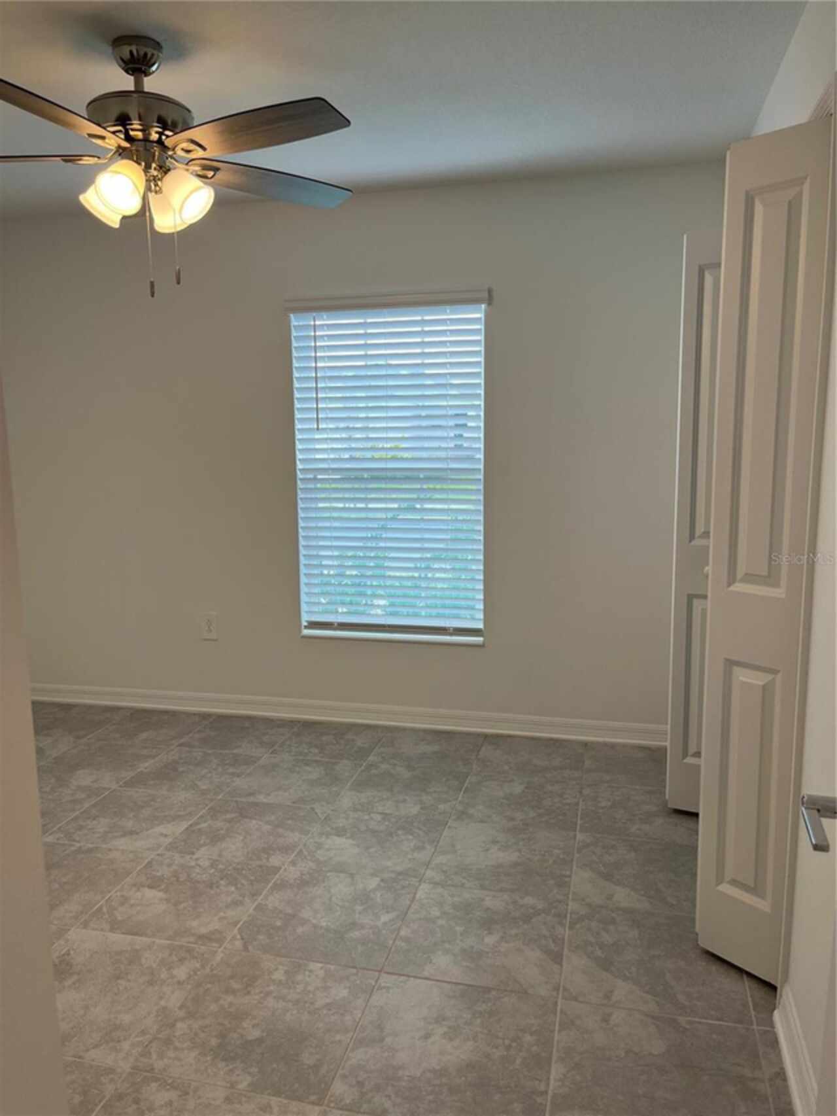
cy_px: 558
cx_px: 418
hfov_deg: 53.1
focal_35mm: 26
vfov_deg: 67.3
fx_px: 838
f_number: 1.6
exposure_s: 1/166
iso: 50
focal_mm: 5.1
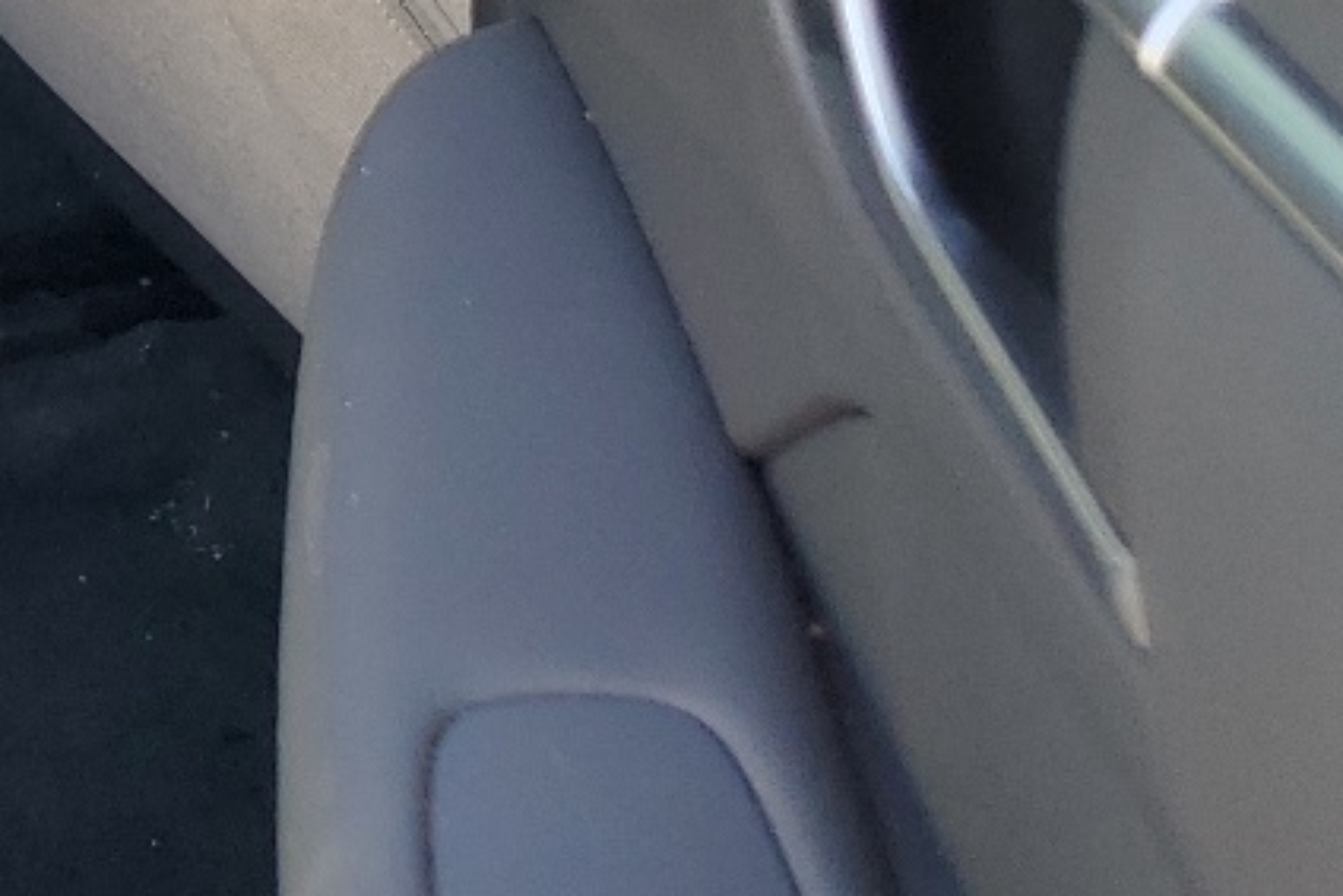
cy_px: -700
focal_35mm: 102
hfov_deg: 16.4
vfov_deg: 12.3
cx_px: -1166
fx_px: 3806
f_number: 1.5
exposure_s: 1/217
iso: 50
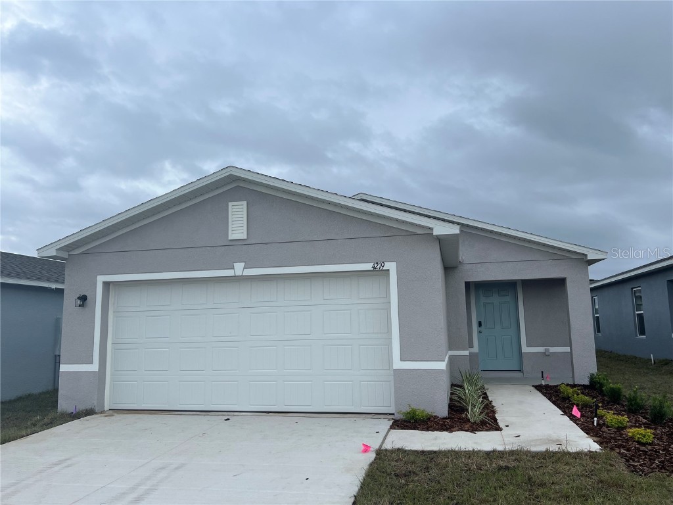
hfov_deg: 67.3
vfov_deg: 53.1
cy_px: 252
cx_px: 336
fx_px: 505
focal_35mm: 26
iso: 50
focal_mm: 5.7
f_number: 1.5
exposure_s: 1/2083
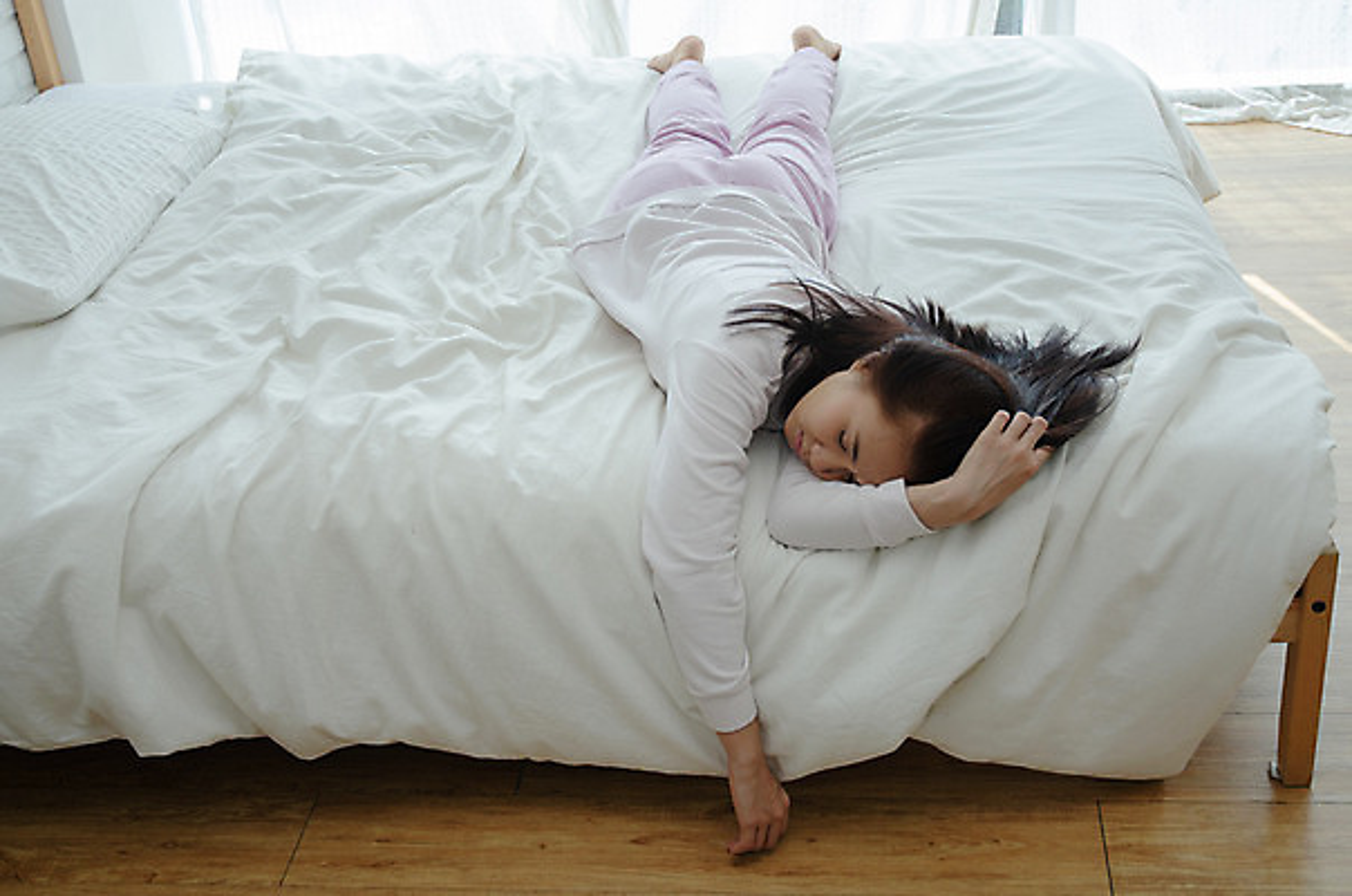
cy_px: 448
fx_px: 1743
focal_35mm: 46
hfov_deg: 42.4
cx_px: 676
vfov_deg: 28.8
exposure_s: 1/60
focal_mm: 31
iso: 100
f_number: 4
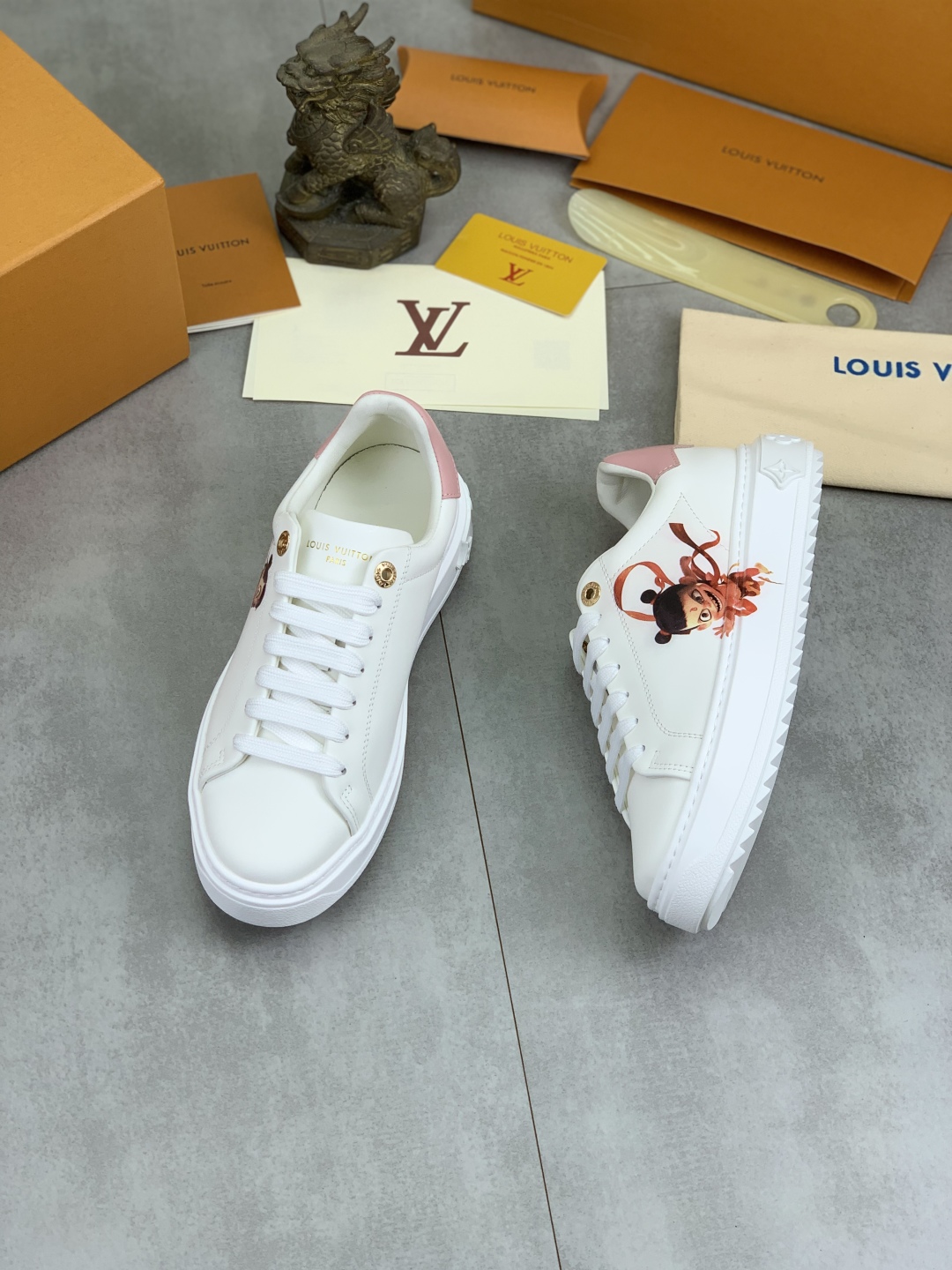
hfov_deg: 28.0
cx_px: 476
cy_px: 635
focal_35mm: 52
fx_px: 1907
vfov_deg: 36.8
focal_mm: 6
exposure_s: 1/162
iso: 16
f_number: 2.4
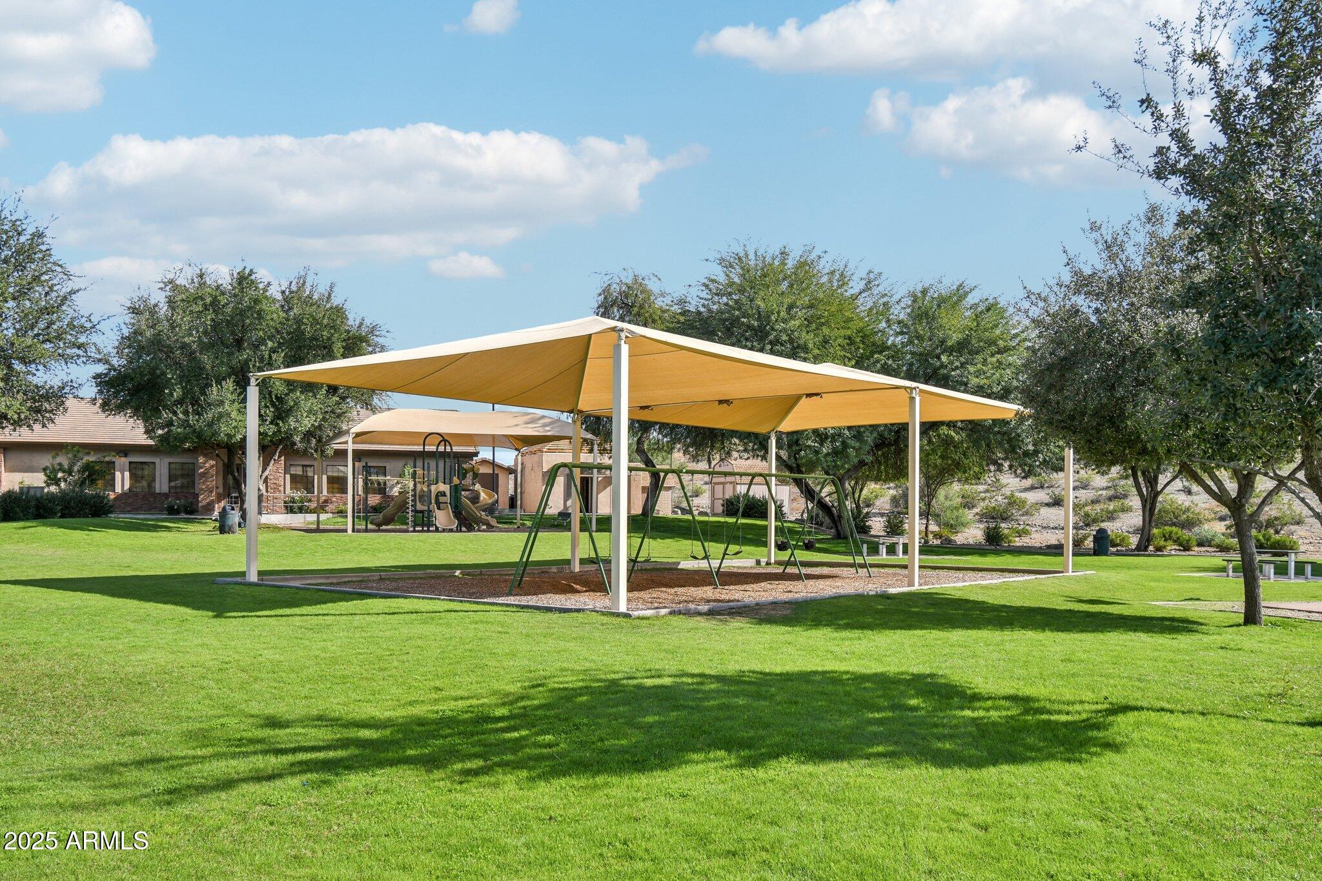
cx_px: 661
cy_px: 440
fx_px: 1101
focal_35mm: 30
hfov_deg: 61.9
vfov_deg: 43.6
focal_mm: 20
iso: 100
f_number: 8
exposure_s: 1/250
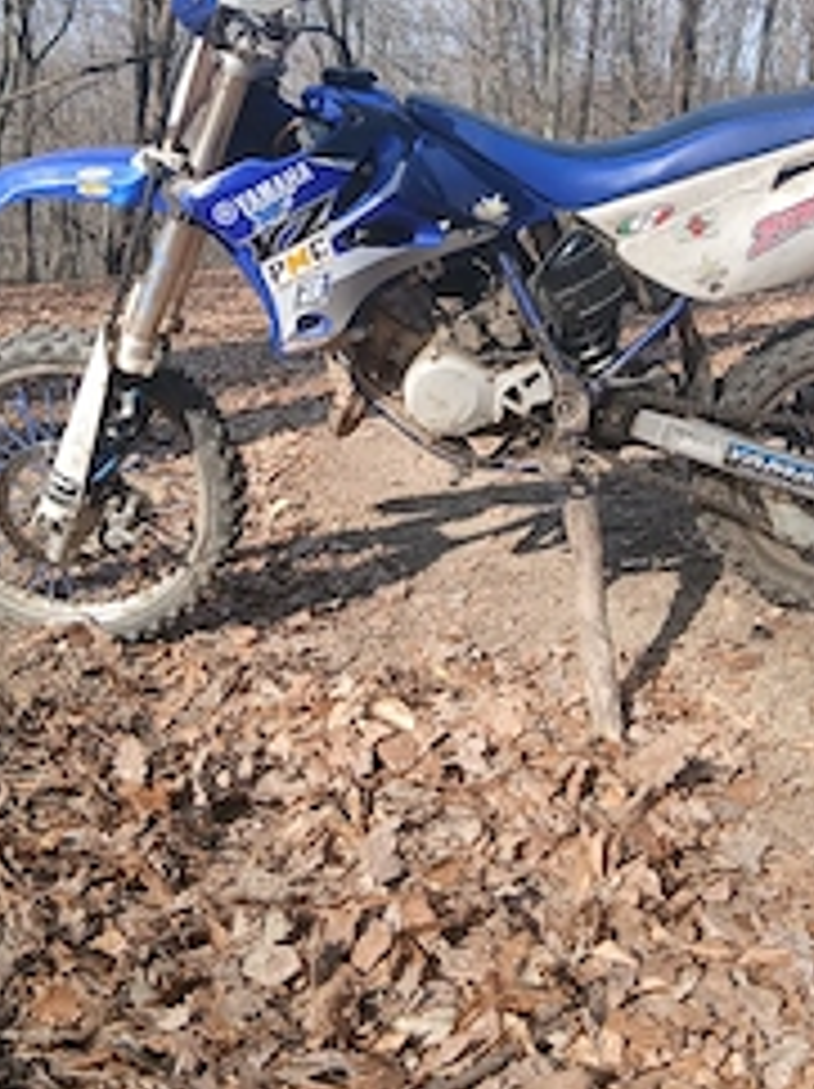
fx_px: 1351
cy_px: 274
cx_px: 432
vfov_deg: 42.6
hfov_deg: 33.5
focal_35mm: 43
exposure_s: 1/208
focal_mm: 3.98
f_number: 1.8
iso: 20
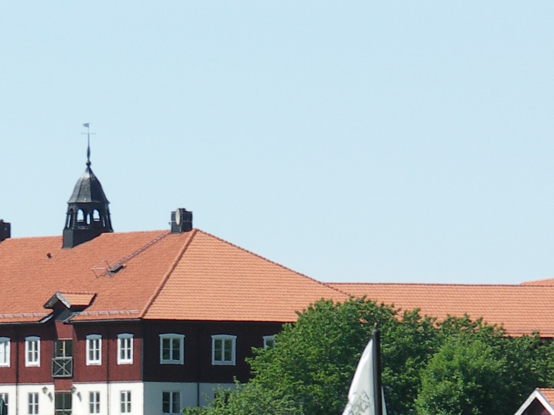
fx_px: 8944
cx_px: 117
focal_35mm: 559
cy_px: 696
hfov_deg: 3.5
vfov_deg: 2.7
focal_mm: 41.9
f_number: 5
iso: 50
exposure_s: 1/320
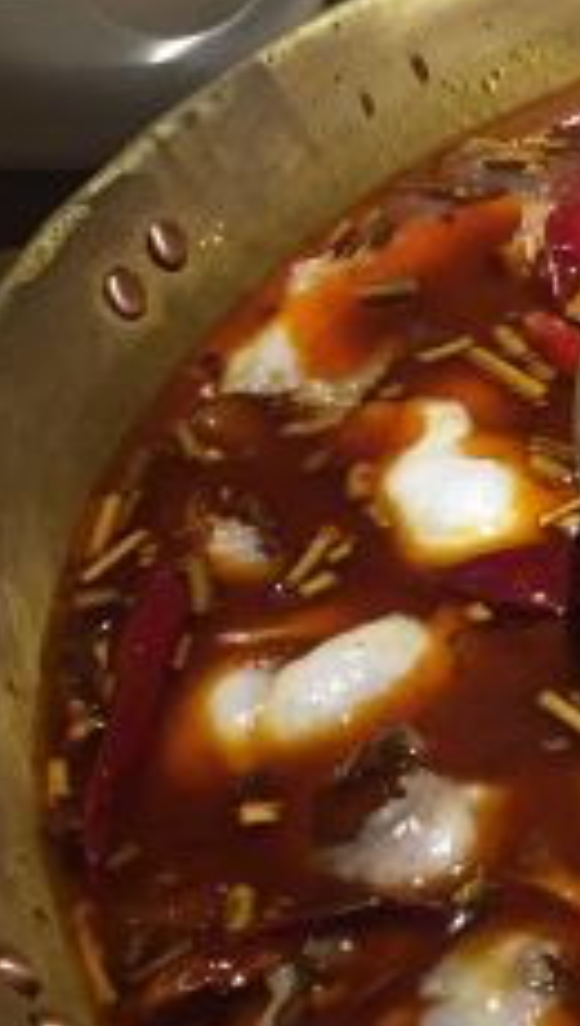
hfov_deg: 11.7
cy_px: 413
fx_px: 2615
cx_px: 1040
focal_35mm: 96
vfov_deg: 22.2
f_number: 2.2
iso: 125
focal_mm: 4.15
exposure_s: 1/33
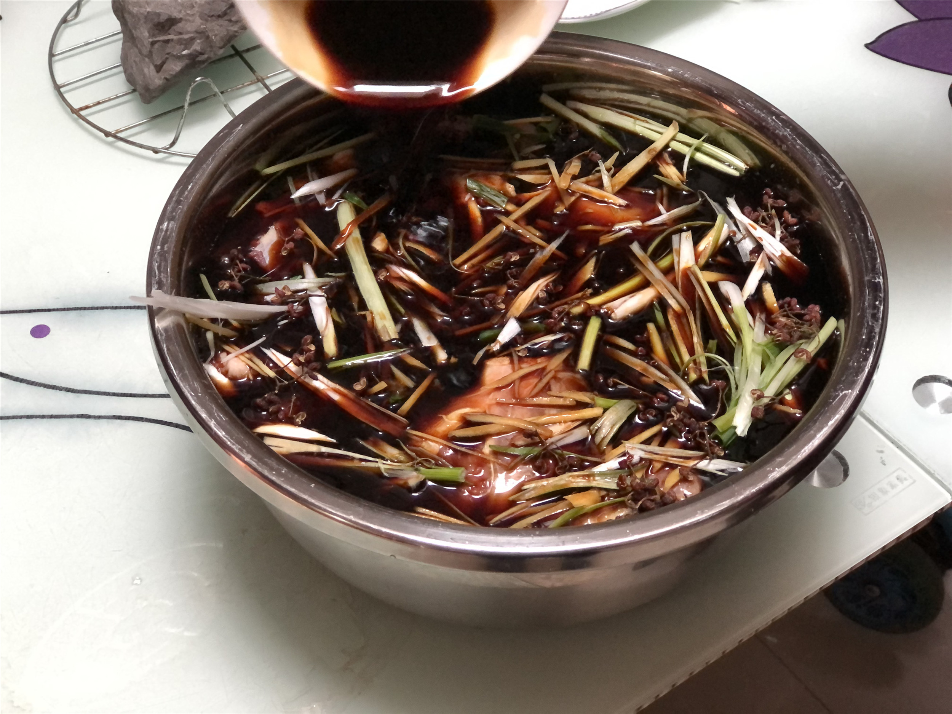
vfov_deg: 25.7
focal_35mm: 57
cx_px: 476
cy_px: 357
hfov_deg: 33.8
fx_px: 1568
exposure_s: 1/30
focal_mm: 6.6
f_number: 2.8
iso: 400
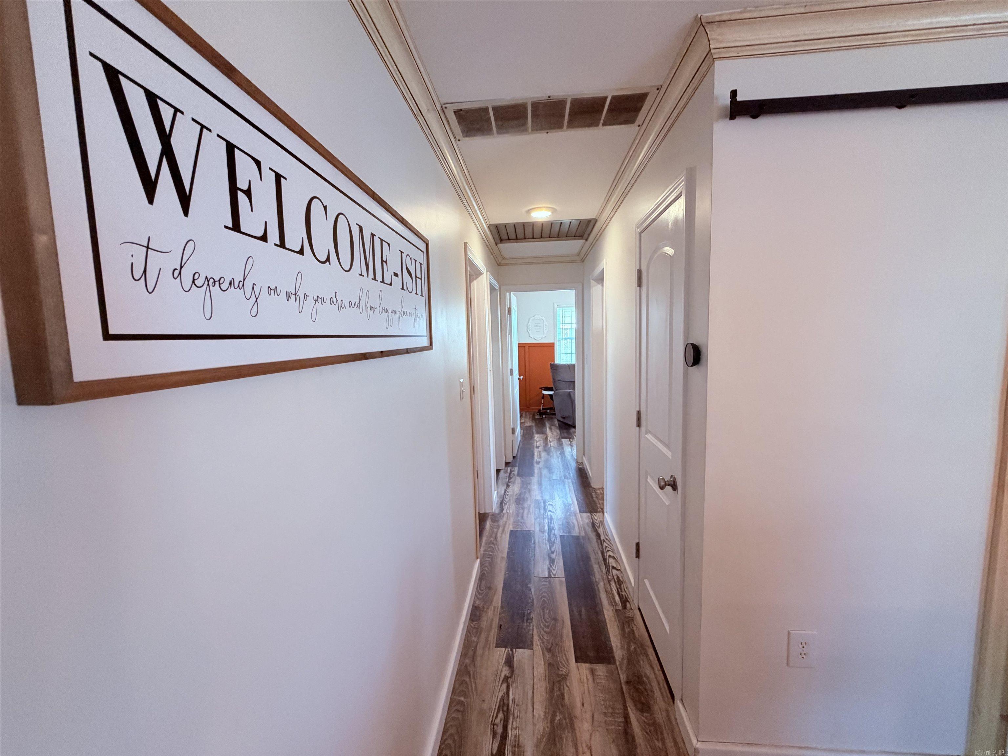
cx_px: 504
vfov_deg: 85.7
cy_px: 378
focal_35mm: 14
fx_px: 408
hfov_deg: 102.1
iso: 200
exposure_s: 1/60
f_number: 2.2
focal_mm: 2.22
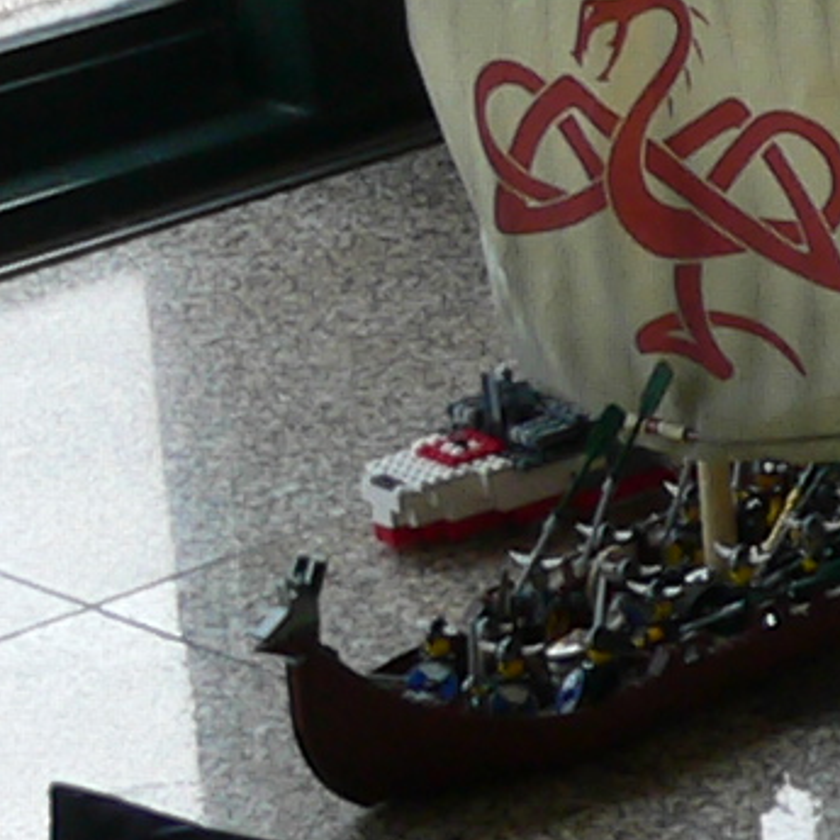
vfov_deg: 7.3
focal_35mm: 236
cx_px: 2296
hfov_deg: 6.8
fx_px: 6479
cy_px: -480
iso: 80
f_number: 2.8
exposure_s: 1/100
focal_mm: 6
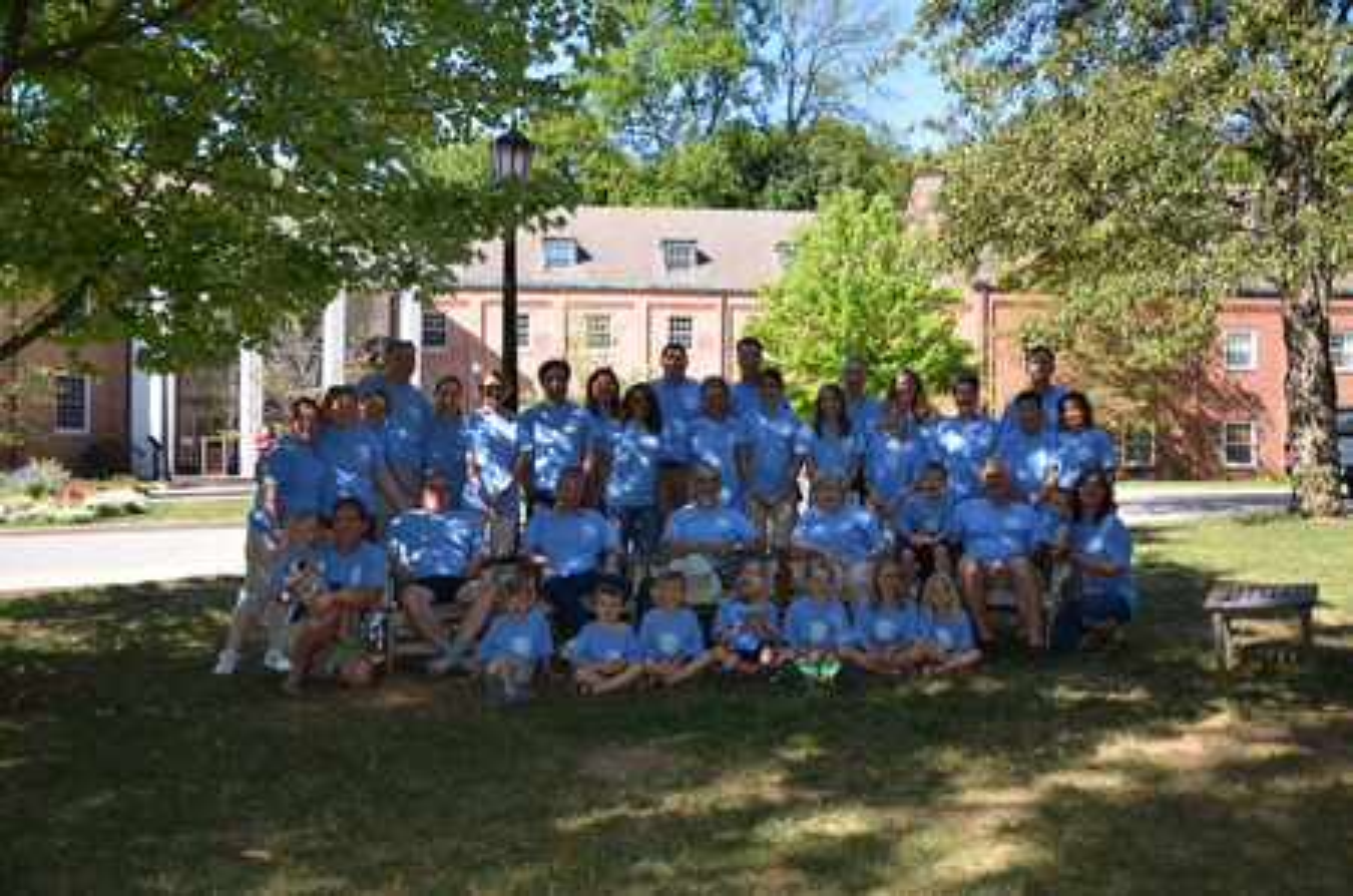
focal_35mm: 36
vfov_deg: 36.7
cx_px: 676
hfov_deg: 53.2
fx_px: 1350
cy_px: 448
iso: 100
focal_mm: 24
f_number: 4
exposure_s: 1/250
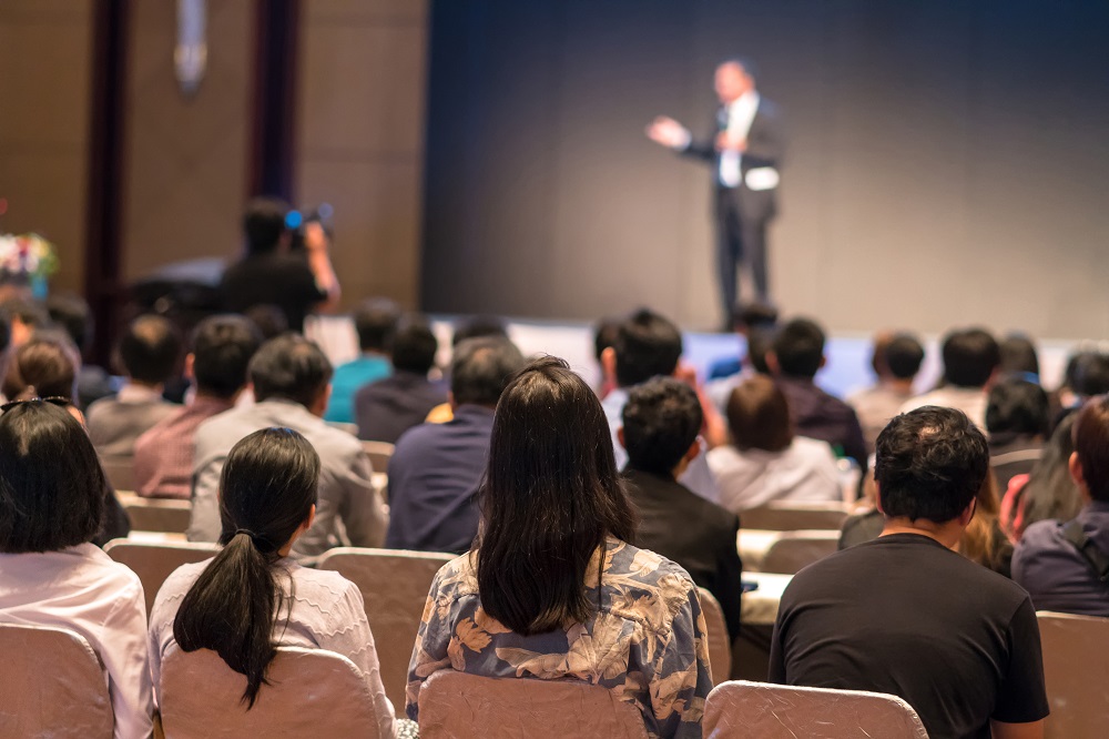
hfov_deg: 16.1
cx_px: 554
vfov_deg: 10.7
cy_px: 370
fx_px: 3926
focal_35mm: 128
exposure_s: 1/50
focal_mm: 85
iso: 1600
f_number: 2
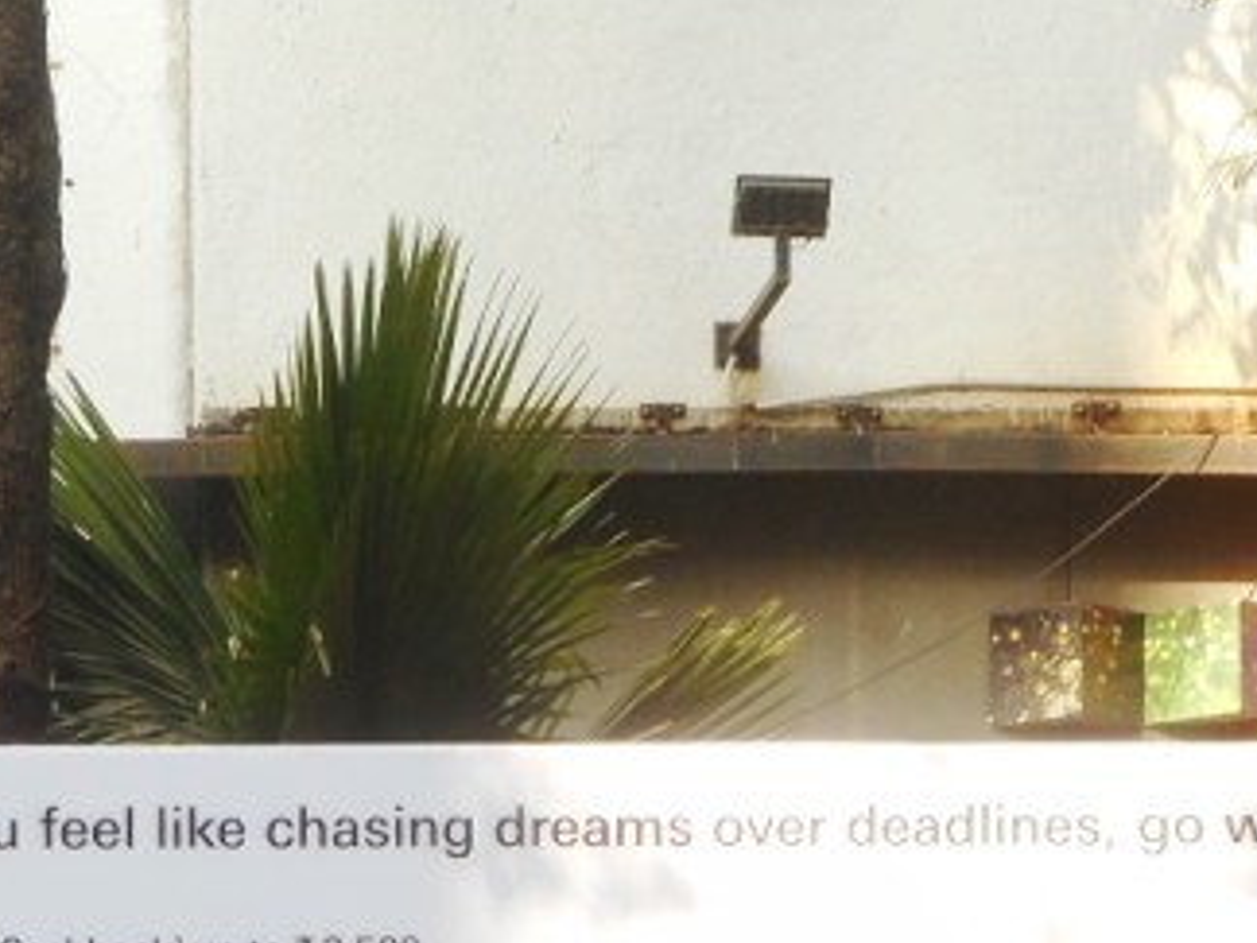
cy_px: 1475
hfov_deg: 12.2
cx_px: 78
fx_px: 5846
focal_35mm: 161
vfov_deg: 9.0
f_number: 4.9
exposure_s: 1/60
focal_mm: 9.1
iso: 110
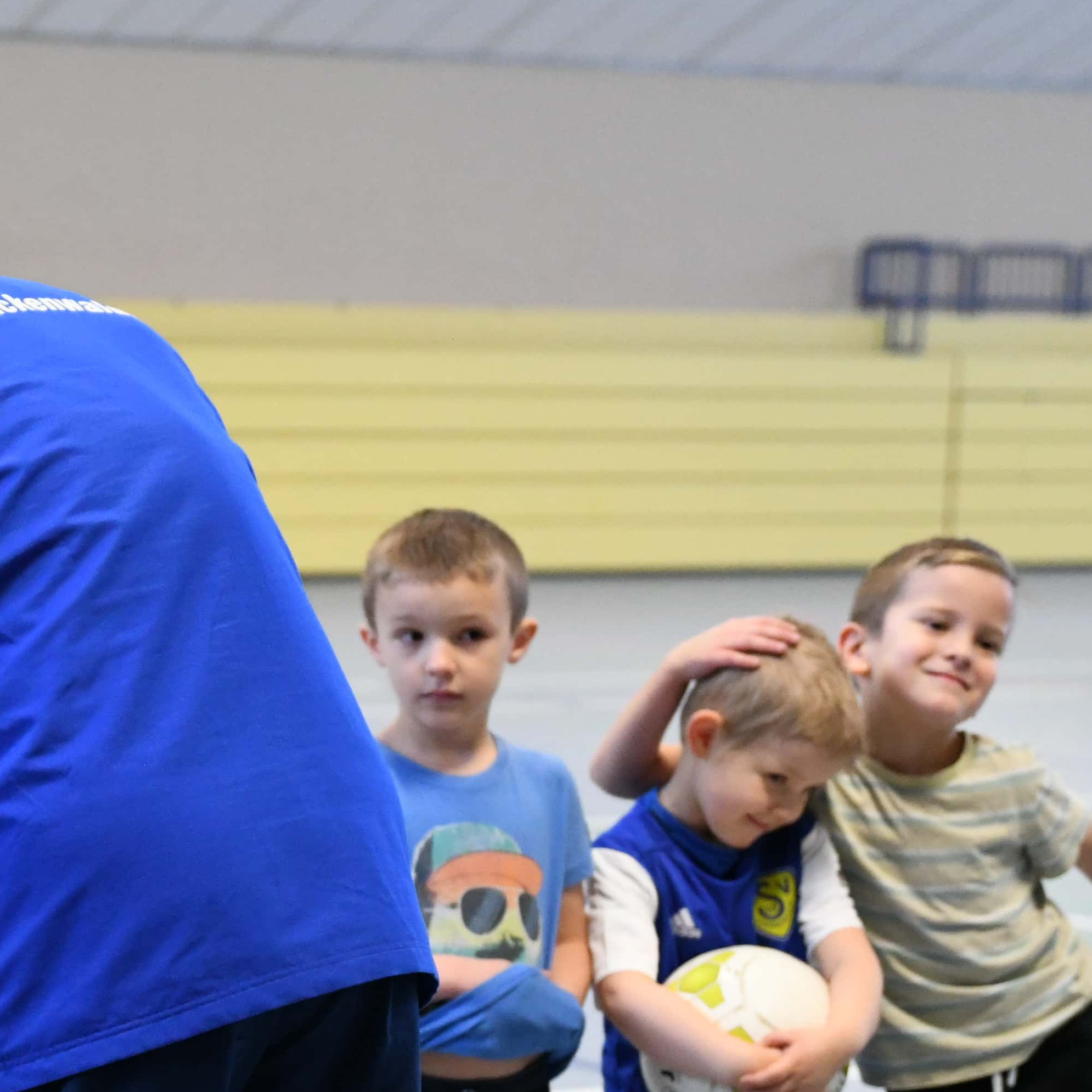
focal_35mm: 119
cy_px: 1003
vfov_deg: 14.5
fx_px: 4247
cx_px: -296
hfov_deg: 14.1
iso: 4000
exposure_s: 1/200
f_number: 2.8
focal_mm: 45
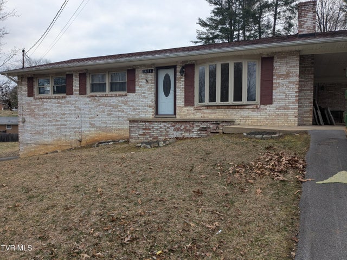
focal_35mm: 27
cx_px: 174
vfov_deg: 51.4
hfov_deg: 65.3
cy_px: 130
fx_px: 271
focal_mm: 4.38
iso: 55
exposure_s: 1/779
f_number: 1.73
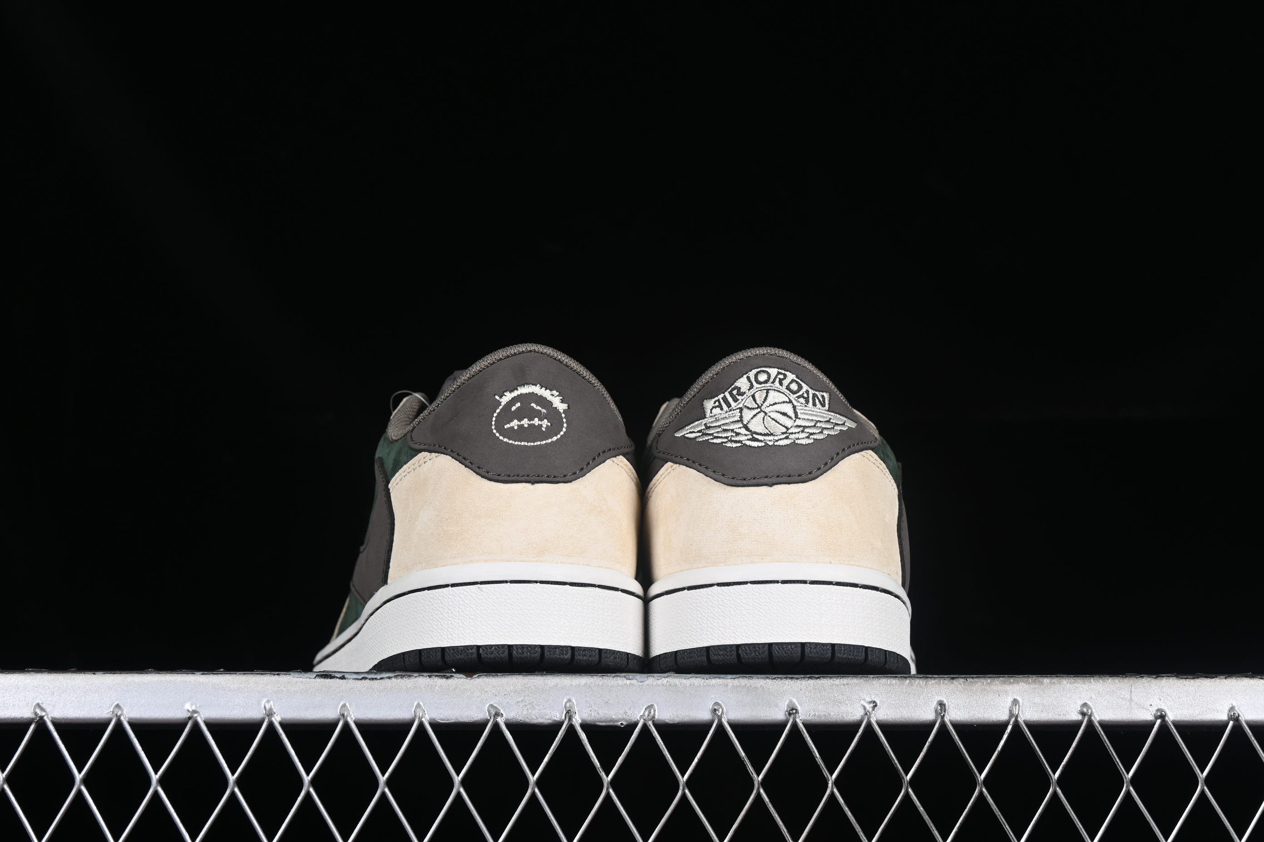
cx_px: 632
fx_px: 2633
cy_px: 421
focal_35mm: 75
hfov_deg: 27.0
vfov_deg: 18.2
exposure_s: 1/80
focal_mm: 50
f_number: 8
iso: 160
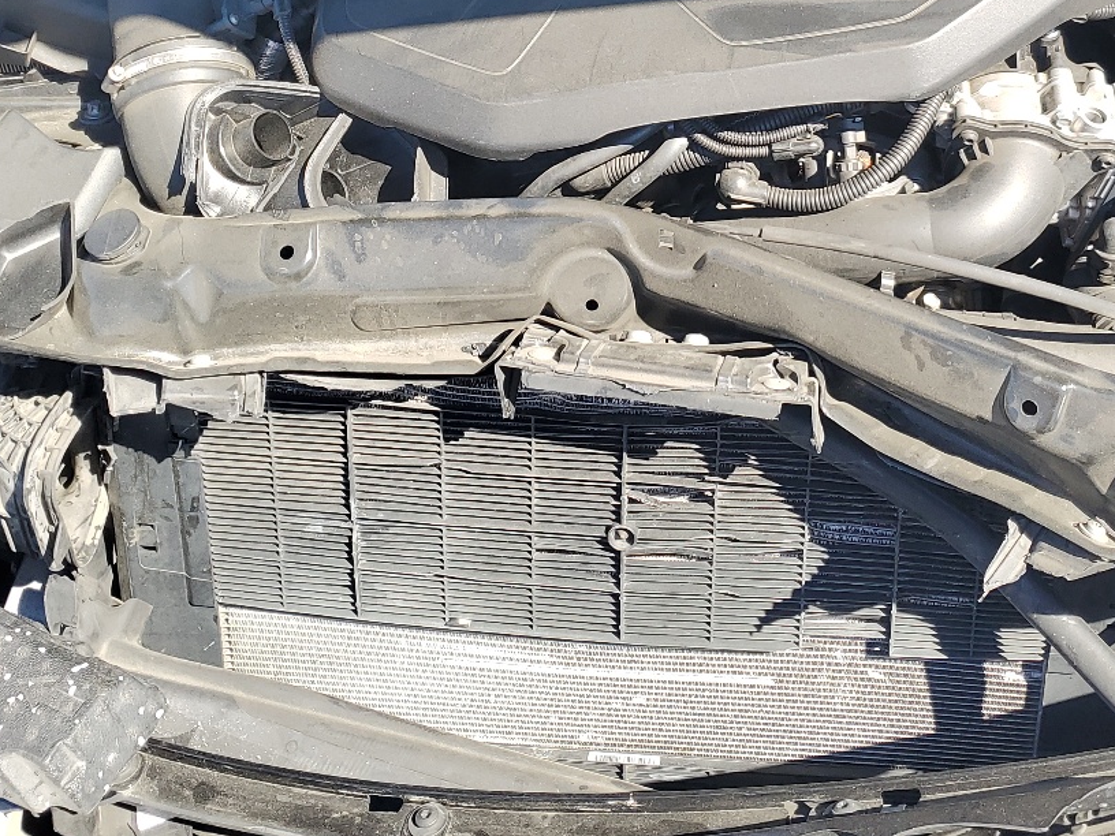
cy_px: 26
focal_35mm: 51
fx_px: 1643
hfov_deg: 37.2
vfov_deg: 27.2
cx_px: 702
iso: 50
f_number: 1.5
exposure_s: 1/667
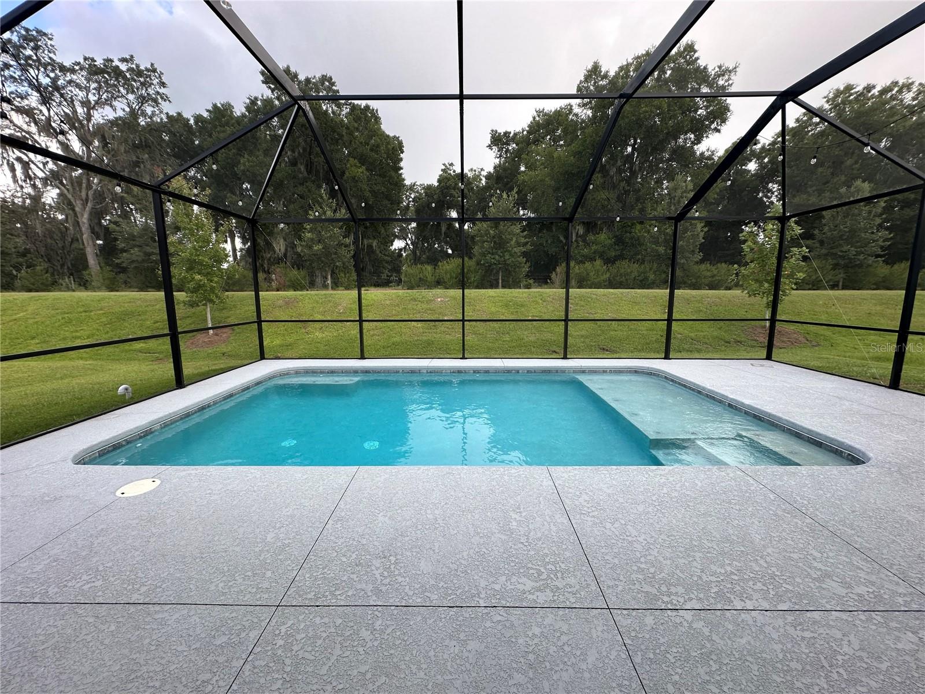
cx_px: 462
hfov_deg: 102.1
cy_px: 347
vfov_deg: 85.7
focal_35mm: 14
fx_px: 374
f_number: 2.2
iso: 40
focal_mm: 2.22
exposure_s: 1/272
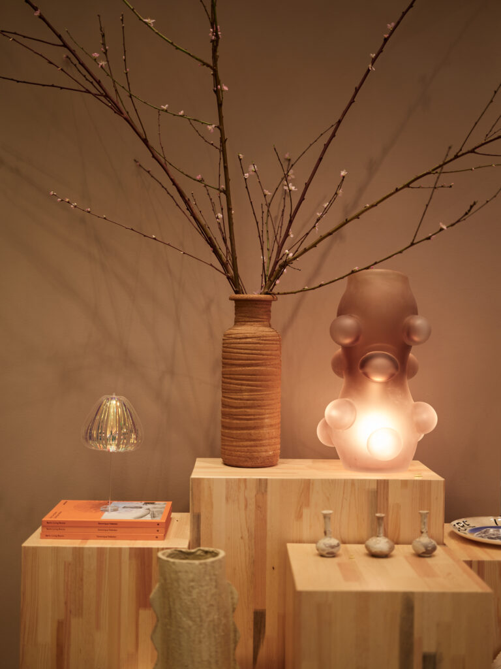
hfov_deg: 32.9
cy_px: 334
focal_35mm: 44
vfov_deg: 42.9
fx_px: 849
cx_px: 250
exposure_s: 1/50
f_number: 1.7
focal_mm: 55
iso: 400
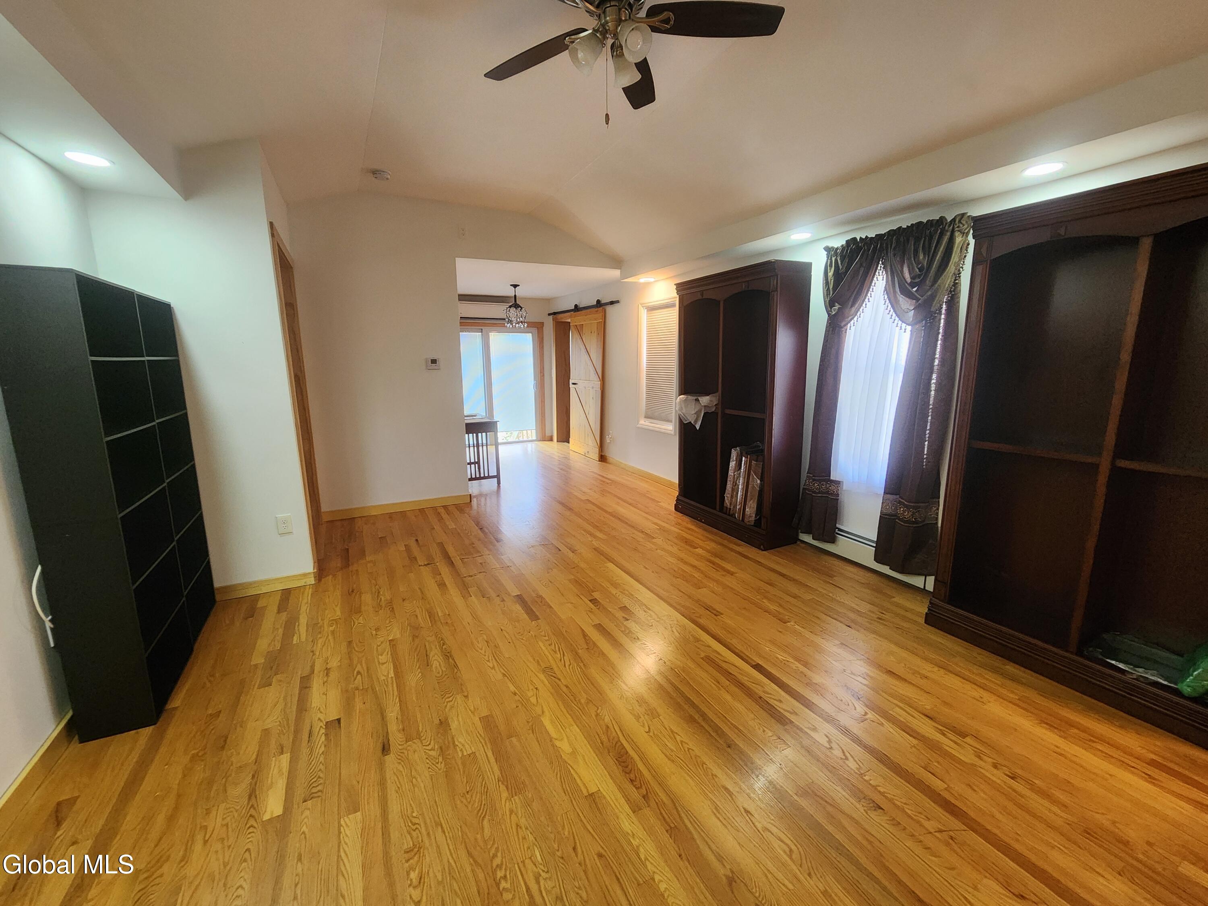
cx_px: 604
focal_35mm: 13
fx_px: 454
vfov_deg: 89.9
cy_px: 453
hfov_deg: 106.2
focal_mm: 2.2
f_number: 2.2
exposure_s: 1/60
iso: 400
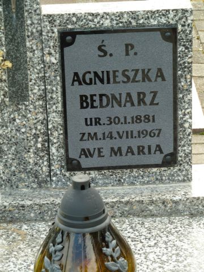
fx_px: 1006
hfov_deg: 11.6
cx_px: 102
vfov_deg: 15.4
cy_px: 136
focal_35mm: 128
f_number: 4.4
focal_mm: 21
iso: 80
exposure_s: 1/60
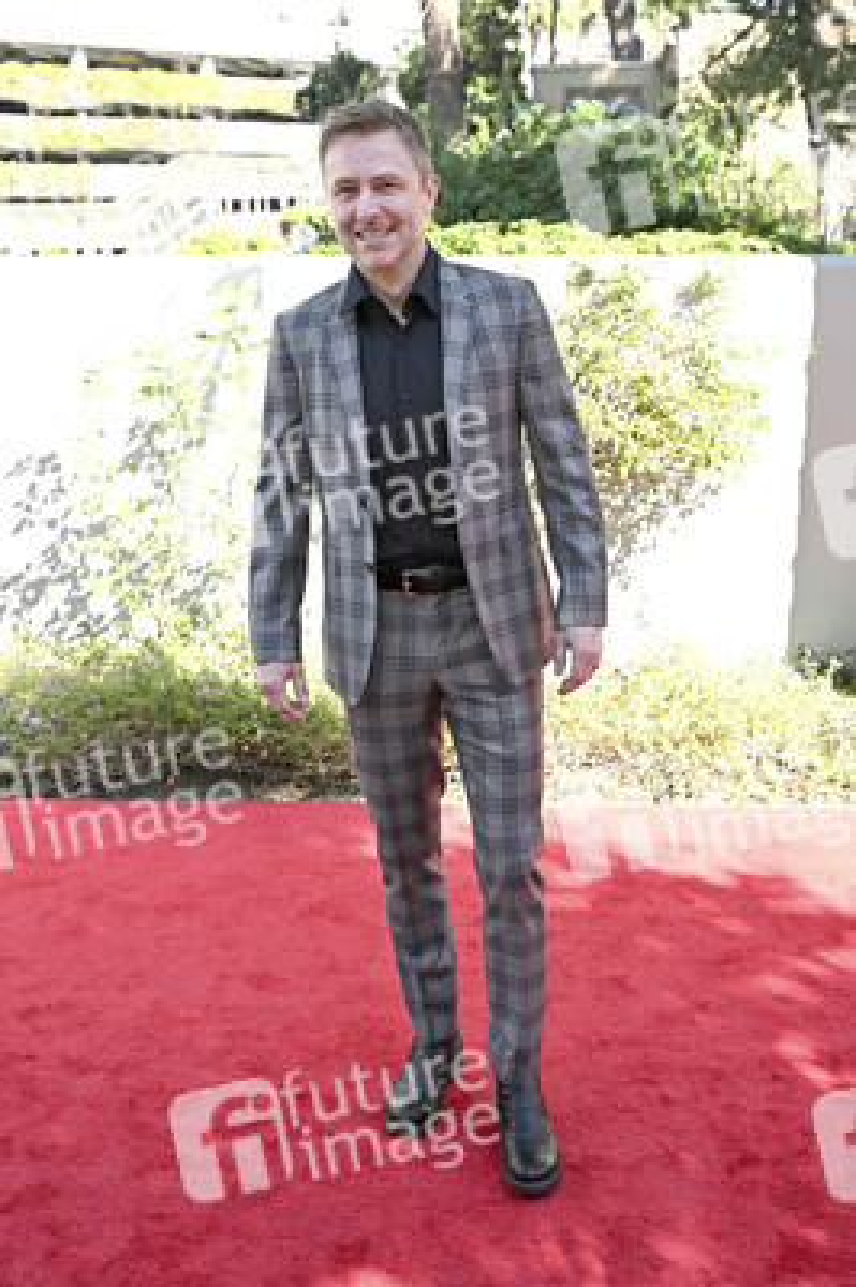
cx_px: 428
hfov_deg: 37.8
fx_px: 1250
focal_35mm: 35
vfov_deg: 54.5
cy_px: 644
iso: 500
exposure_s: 1/320
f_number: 5.6
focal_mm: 35
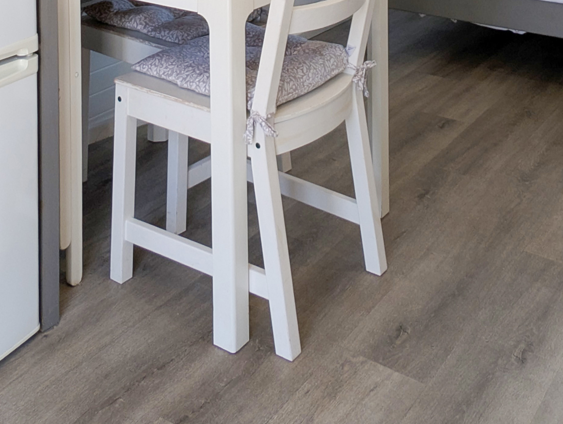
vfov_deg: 24.0
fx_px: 831
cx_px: 228
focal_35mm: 51
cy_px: -170
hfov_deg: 37.3
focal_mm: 2.23
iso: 52
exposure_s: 1/50
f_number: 1.95
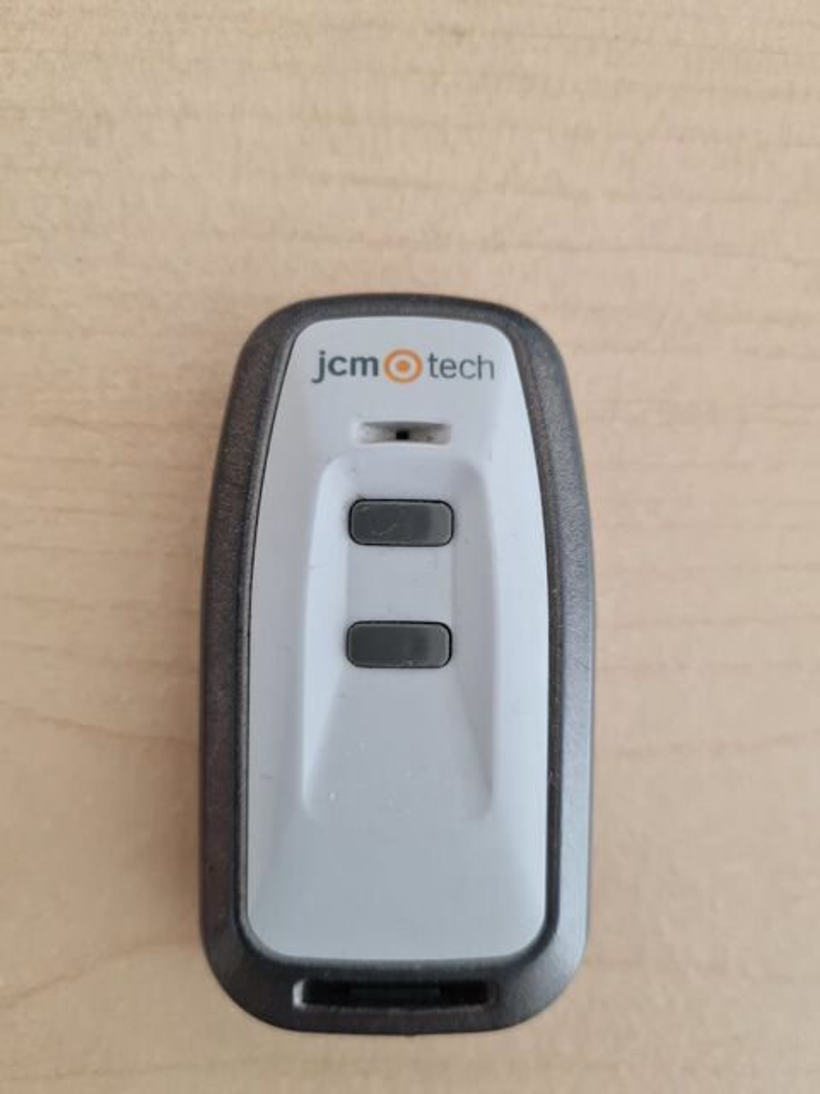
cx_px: 410
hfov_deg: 53.1
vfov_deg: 67.3
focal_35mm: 26
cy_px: 547
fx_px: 821
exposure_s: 1/100
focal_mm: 5.4
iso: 125
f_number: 1.8
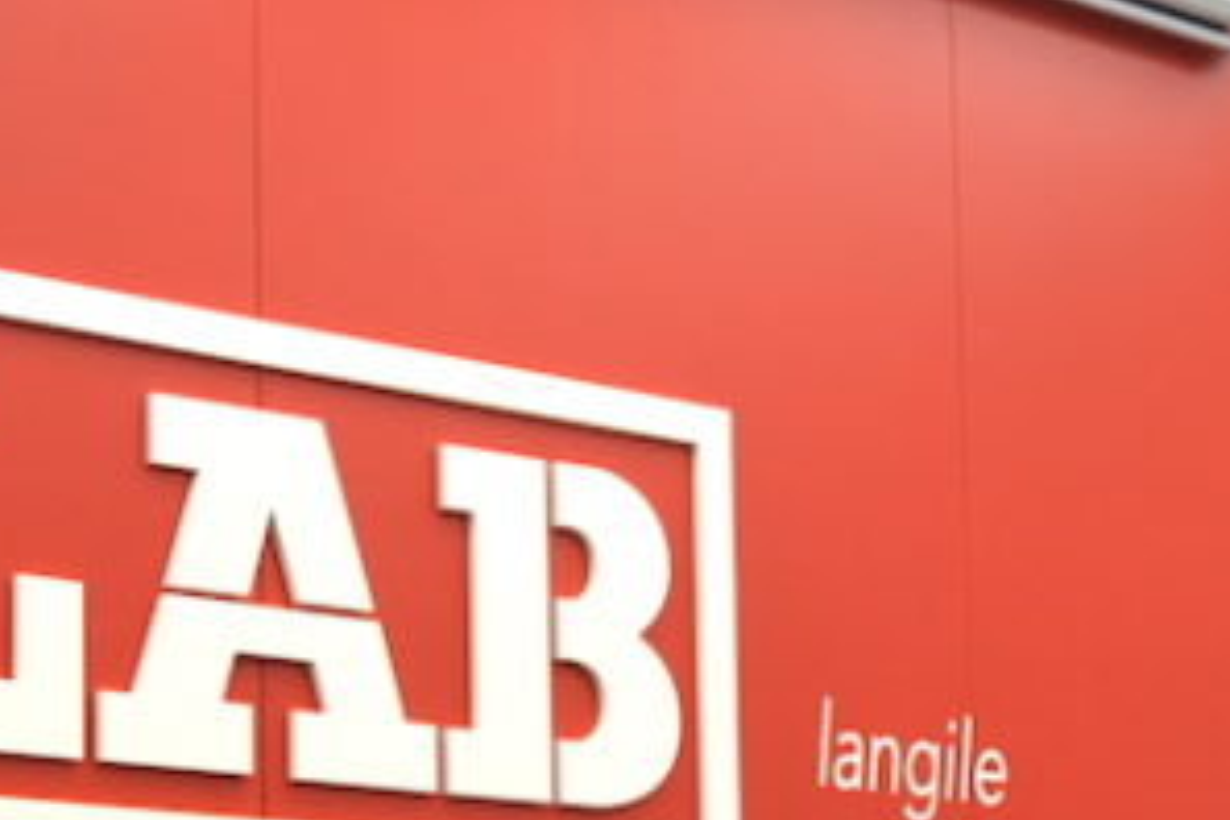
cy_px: 1023
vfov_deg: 13.1
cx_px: 679
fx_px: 3451
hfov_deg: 20.2
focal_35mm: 101
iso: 450
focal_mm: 26
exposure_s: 1/60
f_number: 4
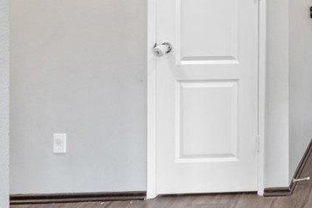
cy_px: -16
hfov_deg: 34.3
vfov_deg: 30.8
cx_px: 410
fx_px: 338
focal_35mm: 39
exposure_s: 1/6
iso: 320
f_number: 9
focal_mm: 14
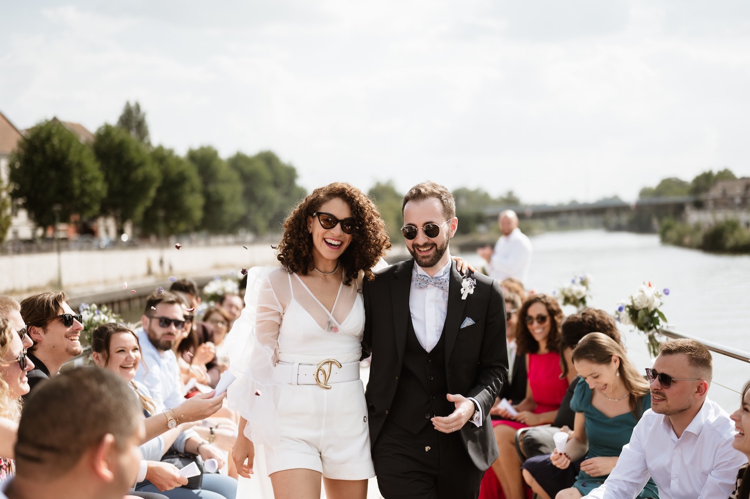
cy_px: 250
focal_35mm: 50
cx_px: 375
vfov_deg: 27.0
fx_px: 1041
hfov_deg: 39.6
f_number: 1.8
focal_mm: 50
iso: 100
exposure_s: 1/5000
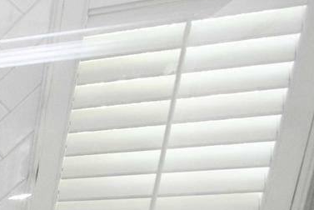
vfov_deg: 13.6
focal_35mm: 76
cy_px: 489
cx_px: -412
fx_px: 663
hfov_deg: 15.7
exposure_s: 1/160
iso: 800
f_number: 5.6
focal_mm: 14
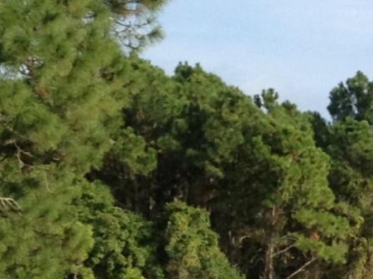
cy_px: 293
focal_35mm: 233
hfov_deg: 8.1
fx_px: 2510
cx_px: 780
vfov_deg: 6.4
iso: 50
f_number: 2.4
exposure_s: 1/1062
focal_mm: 4.28
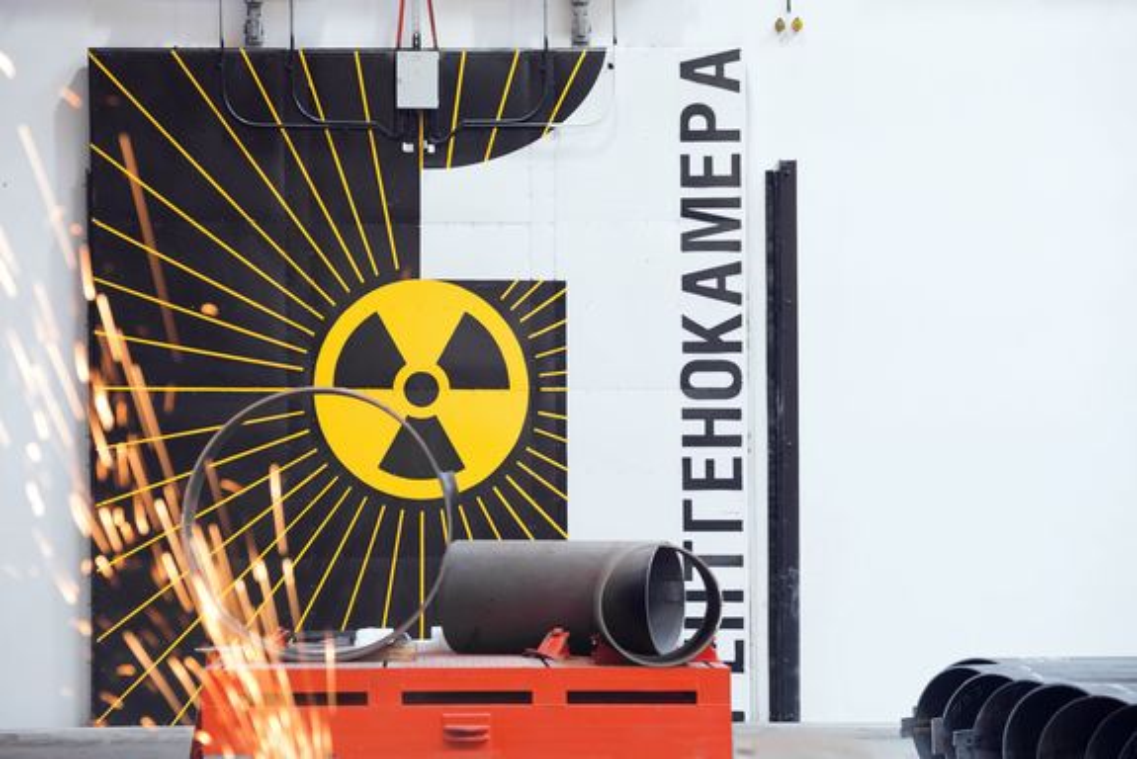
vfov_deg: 10.2
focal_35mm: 135
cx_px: 568
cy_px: 380
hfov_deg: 15.2
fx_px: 4266
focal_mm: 135
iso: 800
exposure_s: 1/20
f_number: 5.6
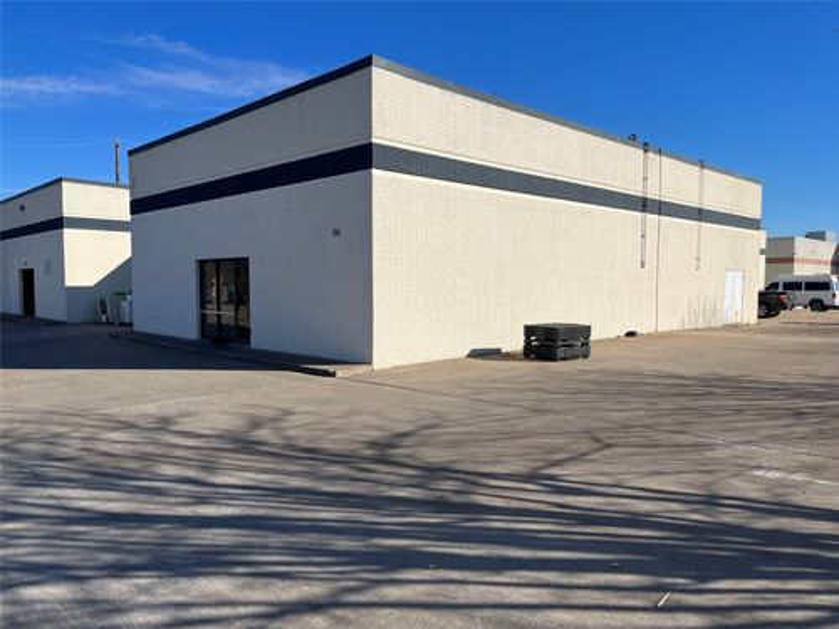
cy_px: 314
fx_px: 630
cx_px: 420
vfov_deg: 53.1
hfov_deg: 67.3
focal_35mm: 26
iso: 50
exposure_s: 1/6897
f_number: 1.6
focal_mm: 5.1
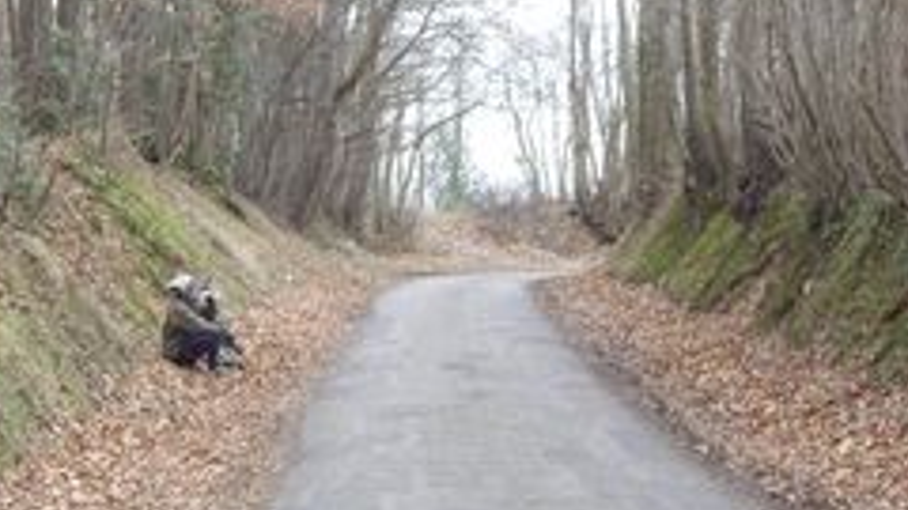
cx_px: 216
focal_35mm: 118
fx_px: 2841
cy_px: 336
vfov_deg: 10.3
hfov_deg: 18.0
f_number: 3.8
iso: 400
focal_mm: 13.7
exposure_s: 1/100
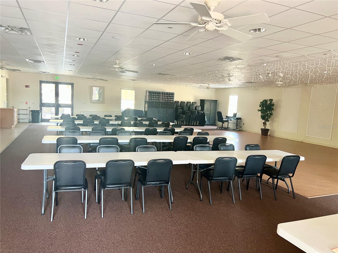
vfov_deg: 53.1
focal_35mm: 26
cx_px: 169
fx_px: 254
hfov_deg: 67.3
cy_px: 126
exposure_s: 1/60
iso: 200
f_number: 1.5
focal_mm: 5.7
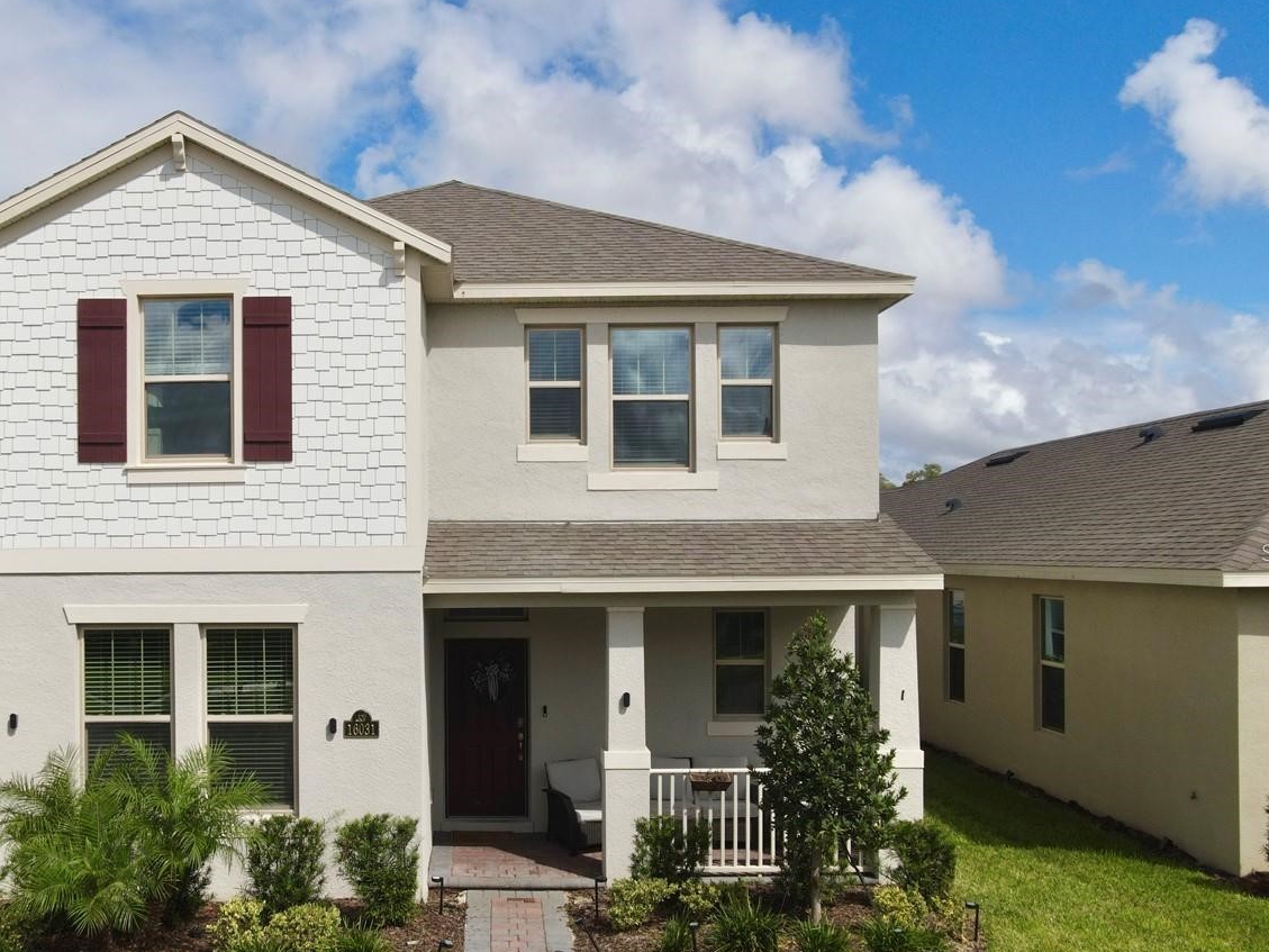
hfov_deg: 53.3
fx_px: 1247
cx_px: 469
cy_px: 552
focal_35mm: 34
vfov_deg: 41.7
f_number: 2.8
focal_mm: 4.5
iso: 110
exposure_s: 1/1250
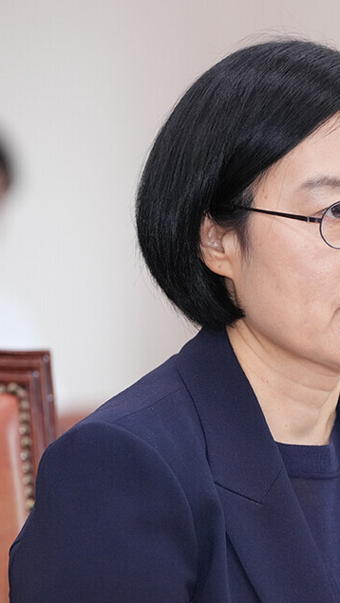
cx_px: 406
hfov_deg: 3.8
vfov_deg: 6.8
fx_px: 5062
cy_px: 302
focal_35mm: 316
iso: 2500
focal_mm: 200
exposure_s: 1/200
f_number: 4.5
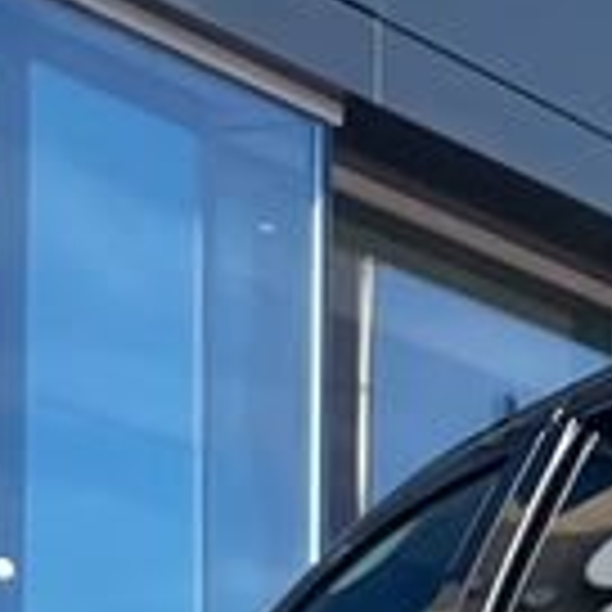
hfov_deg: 8.2
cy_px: 1278
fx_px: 3740
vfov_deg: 8.8
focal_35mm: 187
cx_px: 1728
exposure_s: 1/639
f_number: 1.8
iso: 32
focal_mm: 3.99
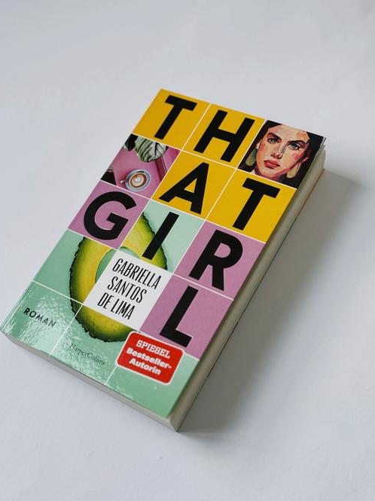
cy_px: 258
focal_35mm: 52
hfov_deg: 28.0
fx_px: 752
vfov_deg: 36.8
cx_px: 172
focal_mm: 6.86
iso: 64
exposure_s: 1/240
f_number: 1.8
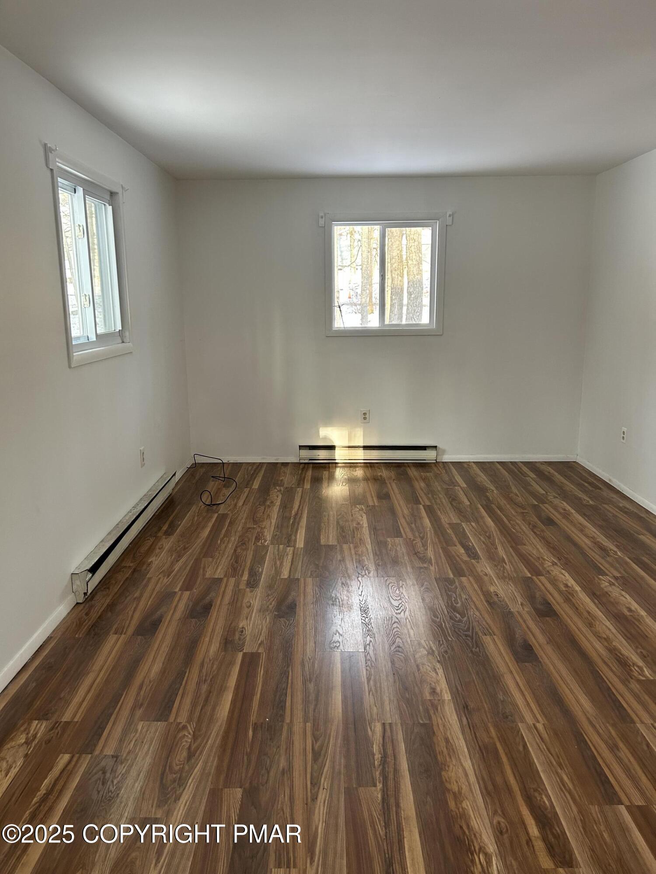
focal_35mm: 26
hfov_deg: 53.1
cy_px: 437
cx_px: 328
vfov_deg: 67.3
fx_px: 657
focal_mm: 5.7
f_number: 1.5
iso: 125
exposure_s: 1/105
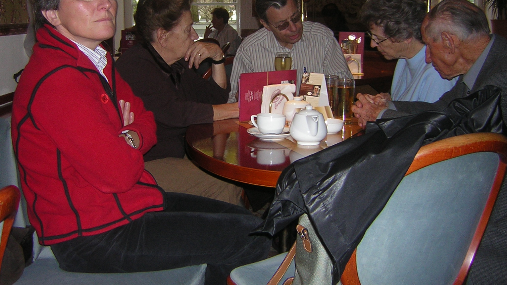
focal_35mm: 41
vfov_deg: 29.0
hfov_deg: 49.4
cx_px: 257
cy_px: 119
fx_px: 551
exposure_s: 1/60.1
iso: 52
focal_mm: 4.7
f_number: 2.6
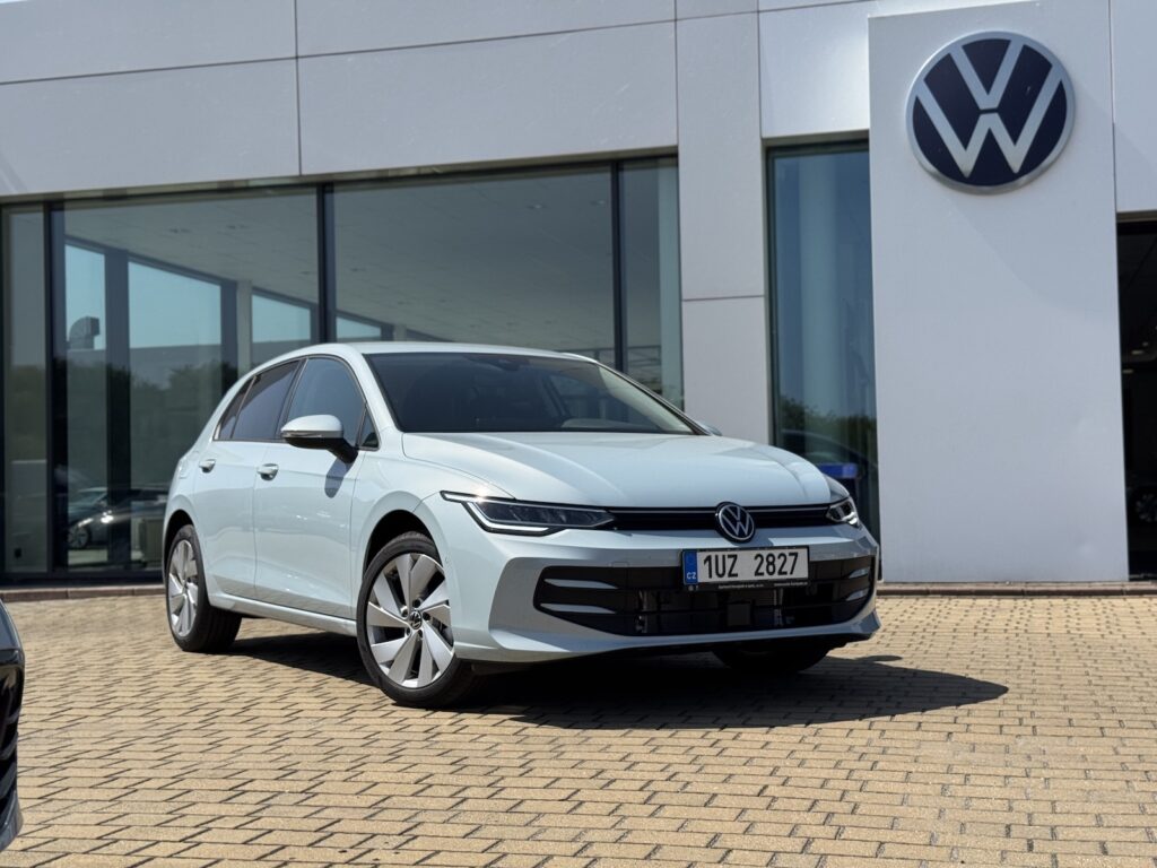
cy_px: 434
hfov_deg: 39.7
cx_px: 578
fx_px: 1604
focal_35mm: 48
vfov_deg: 30.3
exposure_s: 1/7092
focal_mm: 6.76
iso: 64
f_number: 1.78
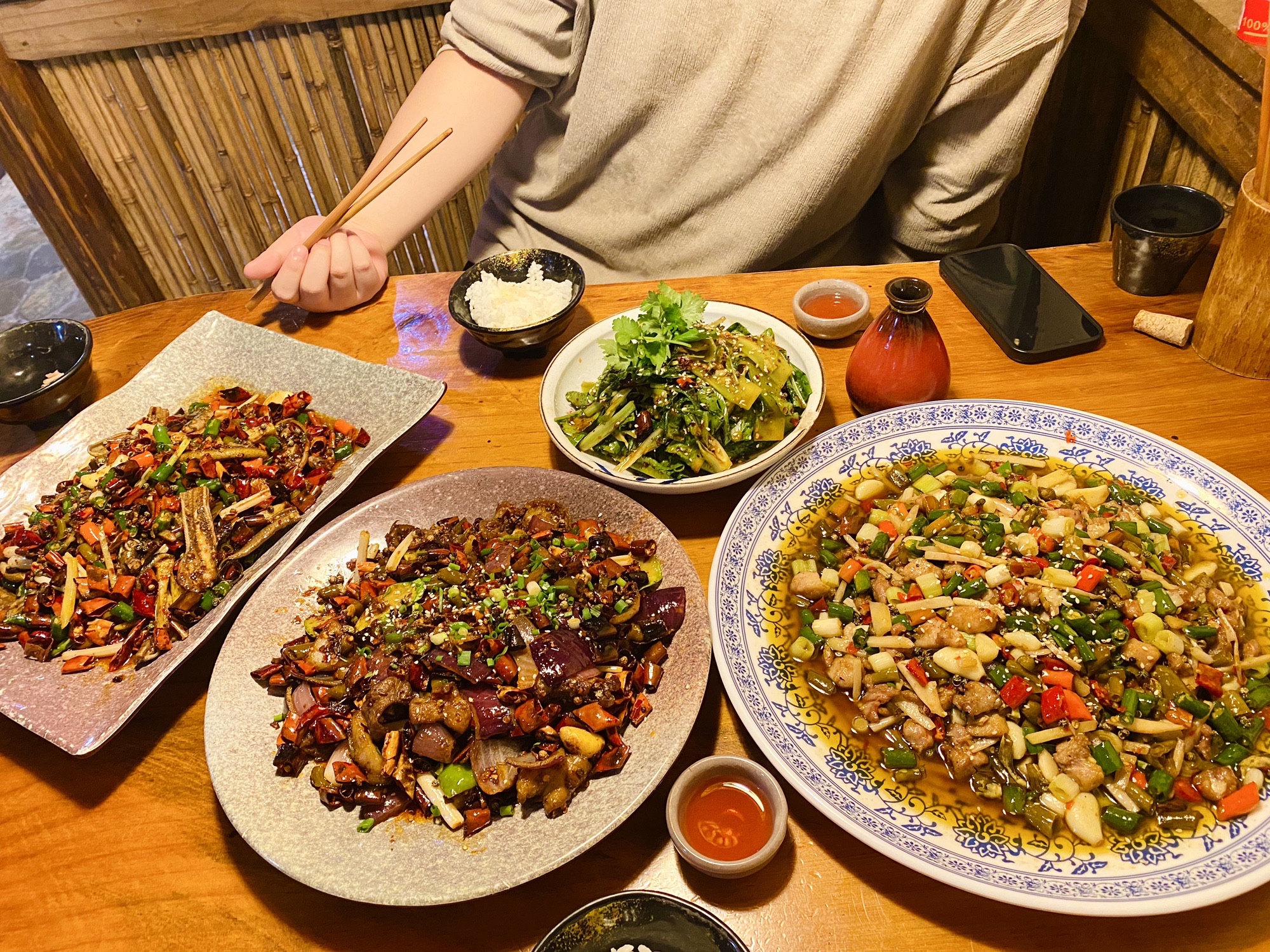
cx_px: 635
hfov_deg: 67.3
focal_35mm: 26
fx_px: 954
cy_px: 476
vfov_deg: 53.1
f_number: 1.8
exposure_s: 1/33
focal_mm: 4.25
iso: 320
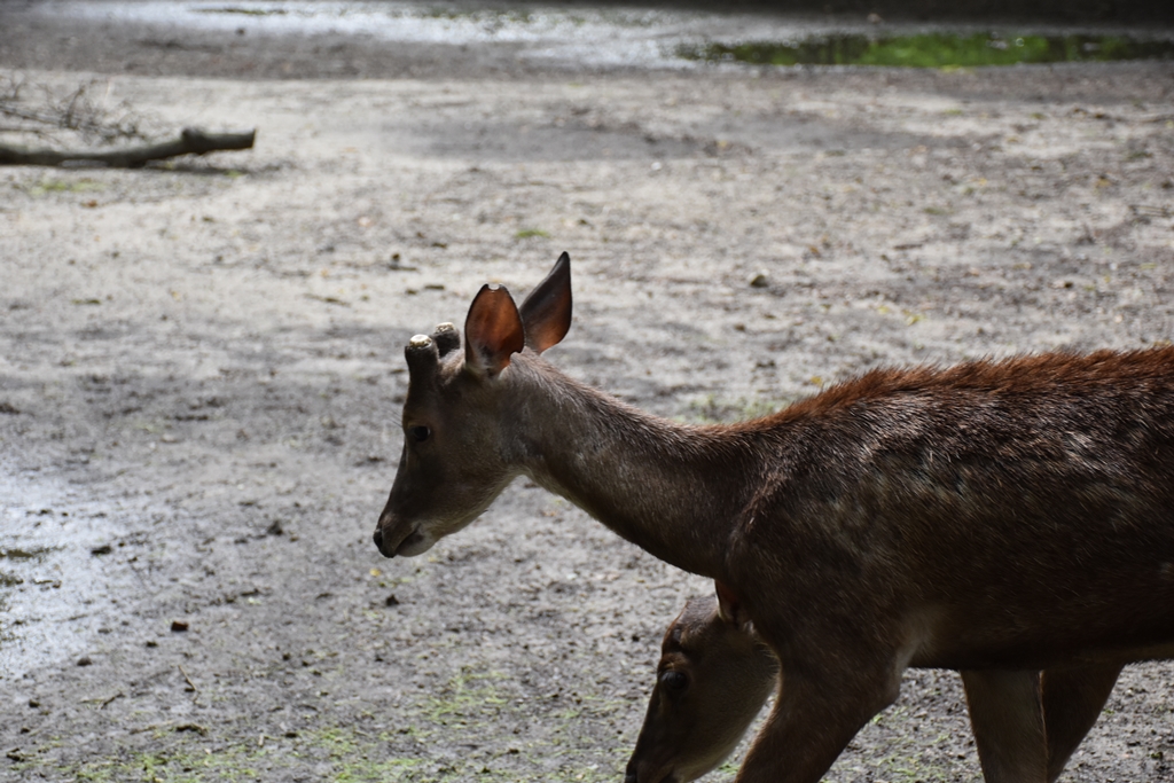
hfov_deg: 24.2
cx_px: 587
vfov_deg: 16.3
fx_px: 2740
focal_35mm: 84
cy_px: 392
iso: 800
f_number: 4.8
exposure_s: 1/200
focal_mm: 56
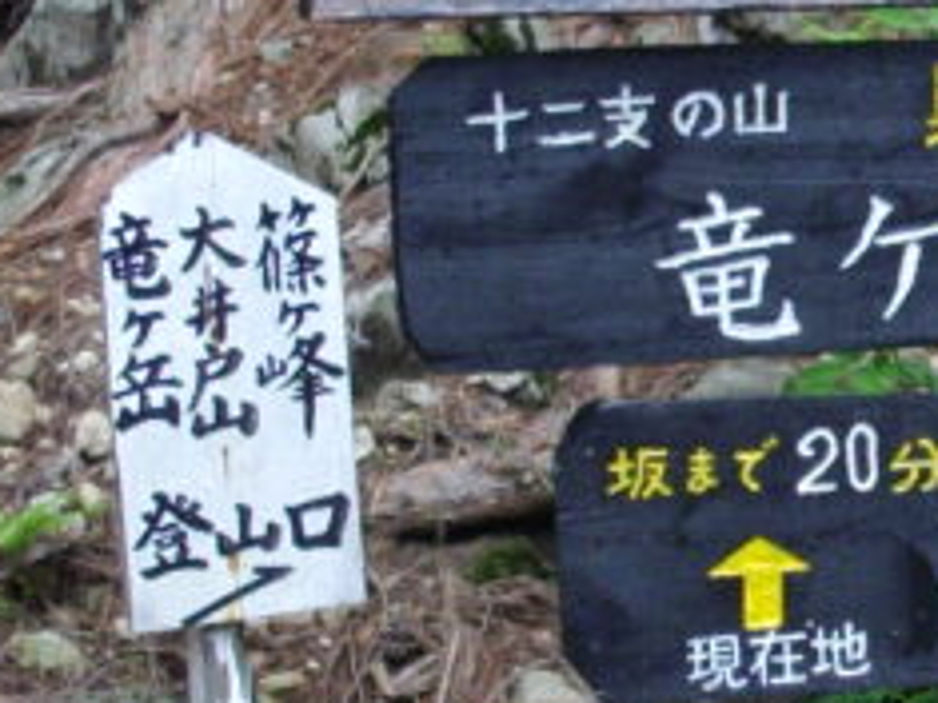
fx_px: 4360
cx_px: 802
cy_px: 407
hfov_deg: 12.2
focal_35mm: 161
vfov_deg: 9.2
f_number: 2.8
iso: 100
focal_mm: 6.2
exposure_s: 1/160
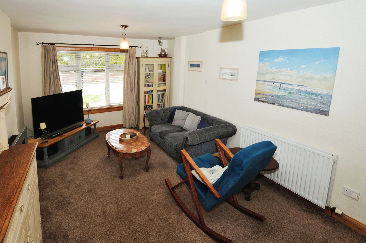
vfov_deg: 67.3
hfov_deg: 90.1
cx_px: 183
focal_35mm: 18
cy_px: 122
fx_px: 183
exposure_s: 1/15
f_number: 7.1
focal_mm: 12
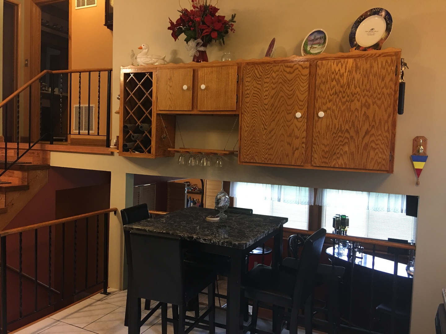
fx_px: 374
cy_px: 167
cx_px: 223
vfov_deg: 48.2
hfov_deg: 61.7
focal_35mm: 29
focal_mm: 4.15
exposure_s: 1/15
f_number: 2.2
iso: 64
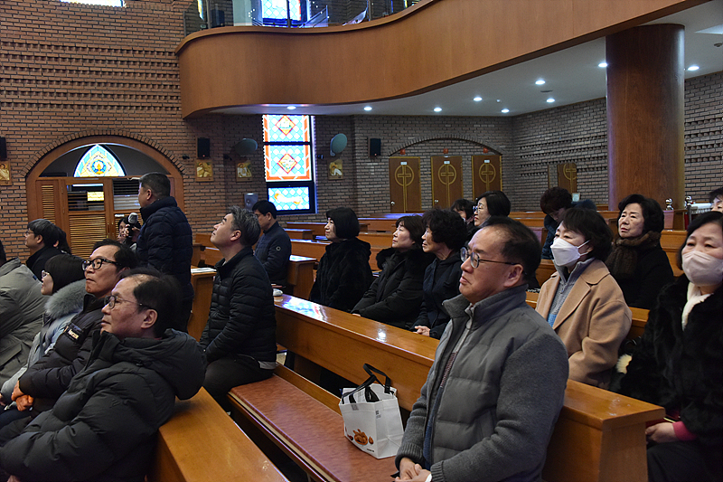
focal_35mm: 36
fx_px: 723
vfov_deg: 36.9
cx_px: 362
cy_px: 241
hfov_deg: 53.1
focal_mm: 36
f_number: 6.3
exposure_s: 1/125
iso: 4000
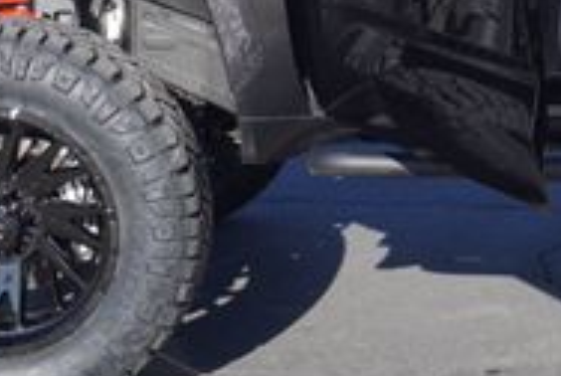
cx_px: 528
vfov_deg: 8.9
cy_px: -93
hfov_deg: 13.3
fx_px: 2388
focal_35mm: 153
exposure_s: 1/125
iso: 100
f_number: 9
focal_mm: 30
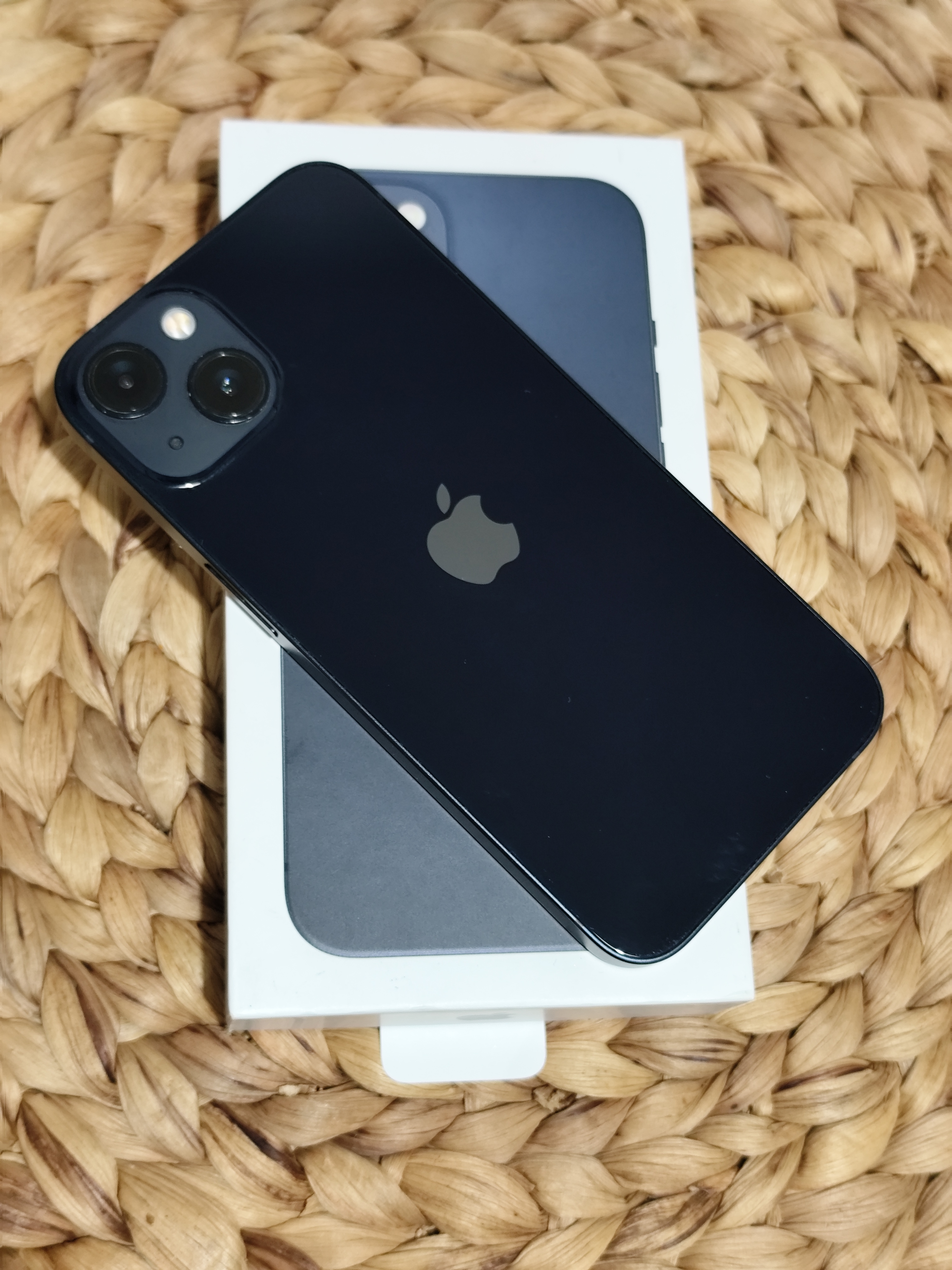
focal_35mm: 46
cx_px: 476
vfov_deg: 41.2
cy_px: 635
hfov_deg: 31.5
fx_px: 1687
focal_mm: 6.14
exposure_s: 1/25
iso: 400
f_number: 1.65
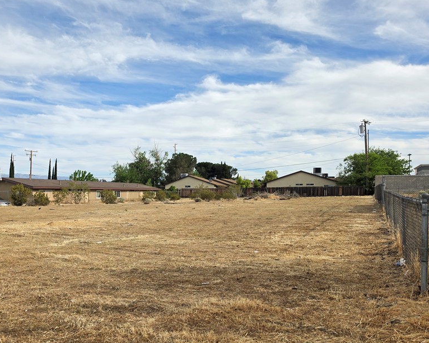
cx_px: 146
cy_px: 195
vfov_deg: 48.4
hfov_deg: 57.6
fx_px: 381
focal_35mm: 30
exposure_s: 1/6571
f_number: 1.4
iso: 64
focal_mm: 6.5
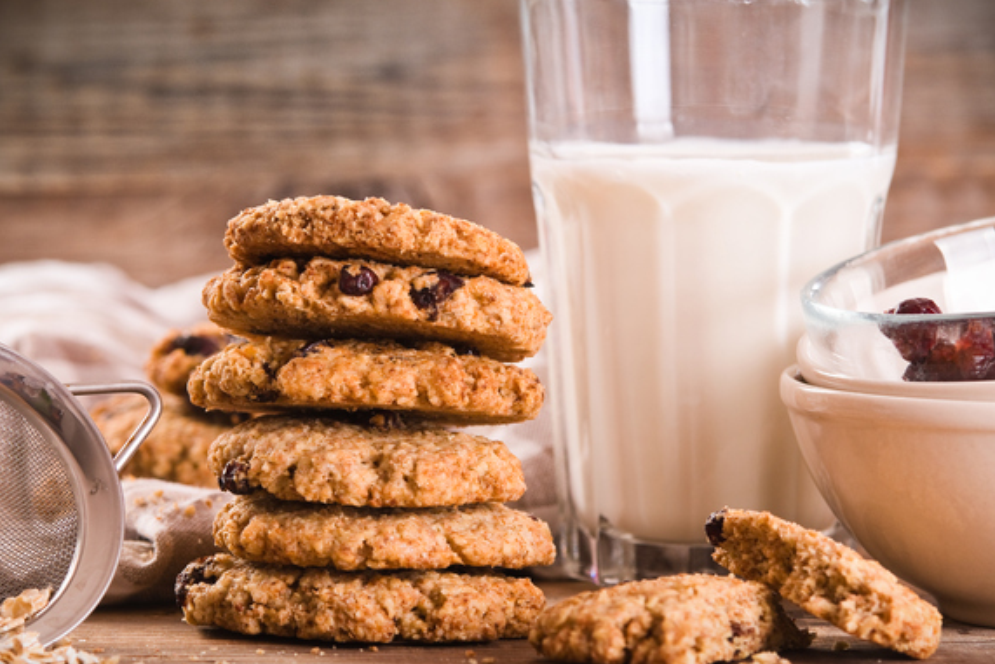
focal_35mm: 257
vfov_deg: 5.4
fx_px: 7094
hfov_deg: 8.0
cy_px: 311
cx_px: 474
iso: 200
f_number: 6.3
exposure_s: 1/125
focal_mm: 135
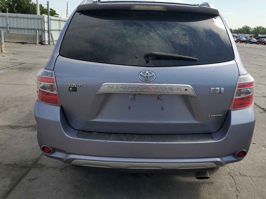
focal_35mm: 30
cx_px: 151
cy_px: 91
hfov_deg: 59.7
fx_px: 231
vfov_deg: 46.7
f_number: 1.5
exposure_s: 1/2500
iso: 50
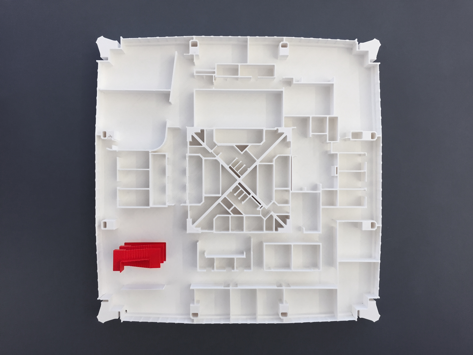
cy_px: 178
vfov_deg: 48.2
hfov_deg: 61.7
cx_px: 236
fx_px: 396
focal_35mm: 29
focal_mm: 4.15
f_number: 2.2
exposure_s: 1/30
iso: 32
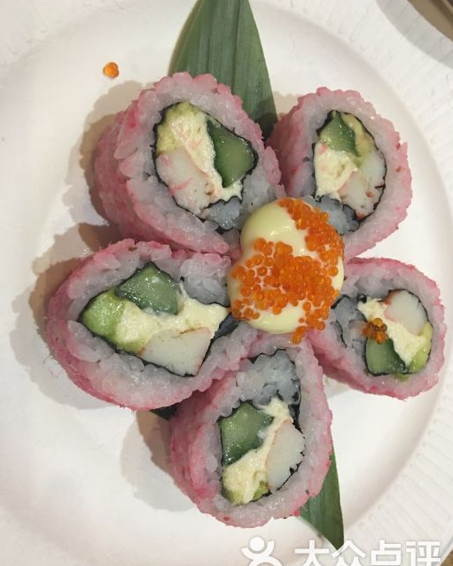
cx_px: 231
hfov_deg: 47.1
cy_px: 294
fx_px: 520
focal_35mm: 31
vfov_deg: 57.2
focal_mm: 4.15
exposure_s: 1/17
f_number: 2.2
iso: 100
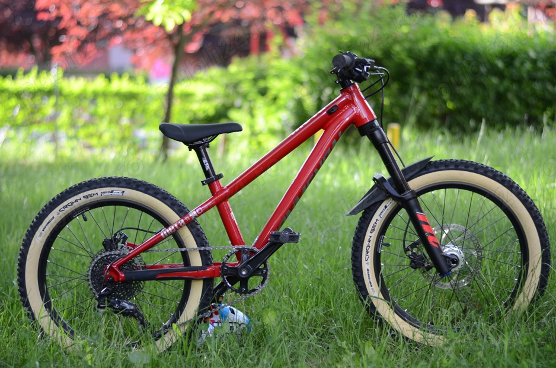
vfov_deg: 17.0
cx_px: 287
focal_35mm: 80
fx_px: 1233
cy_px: 190
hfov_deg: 25.4
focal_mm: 50
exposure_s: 1/250
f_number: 1.8
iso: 100
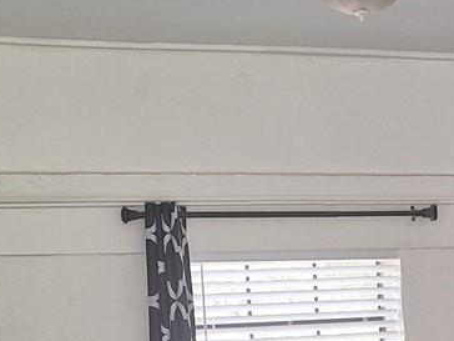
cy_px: 386
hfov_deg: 18.6
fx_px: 1325
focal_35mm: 101
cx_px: 520
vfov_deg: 14.3
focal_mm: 5.54
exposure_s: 1/60
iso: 50
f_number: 1.8
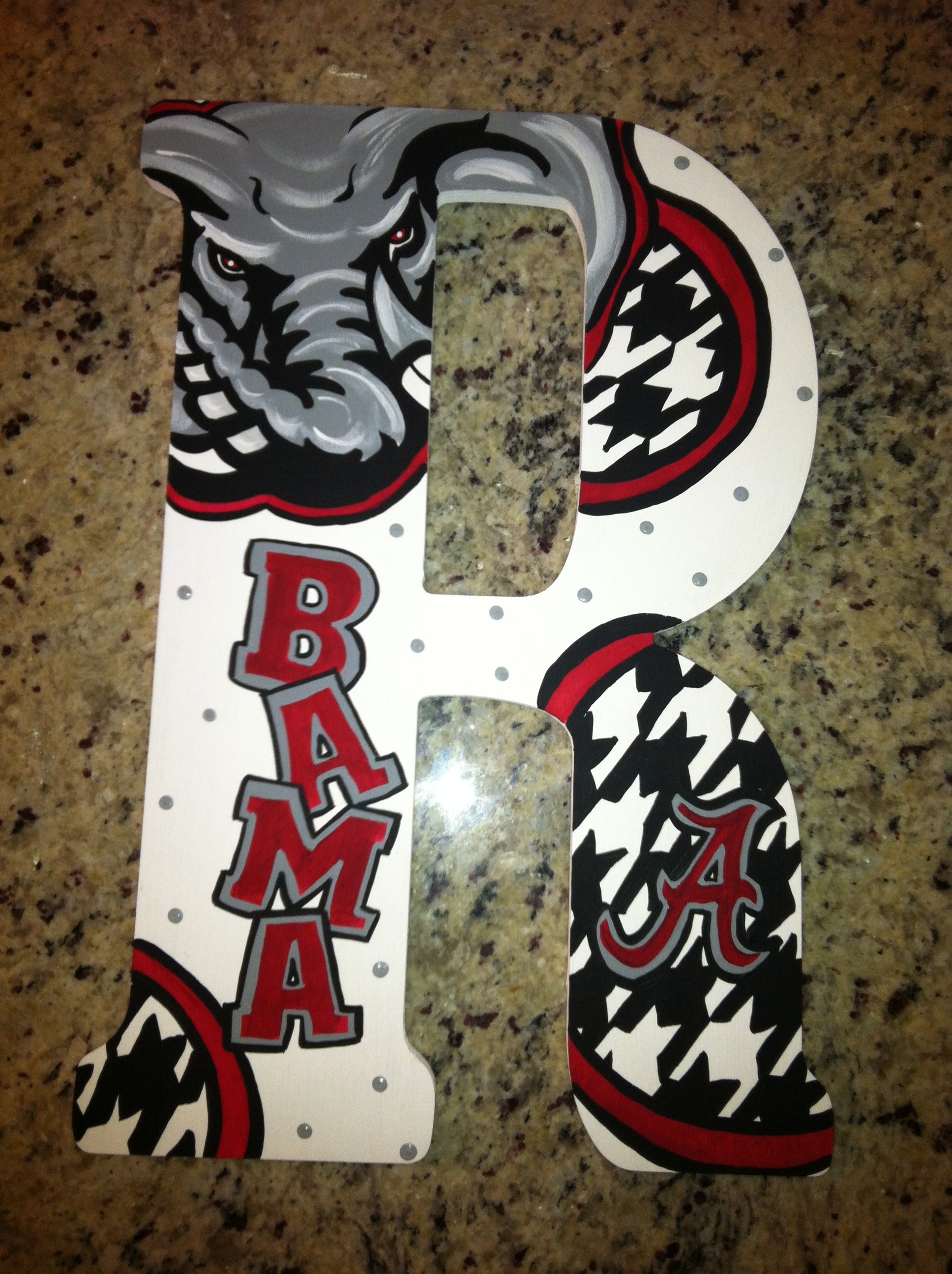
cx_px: 476
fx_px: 1287
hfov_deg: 40.6
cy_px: 637
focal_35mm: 35
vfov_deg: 52.7
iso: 80
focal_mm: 3.85
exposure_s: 1/20
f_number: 2.8
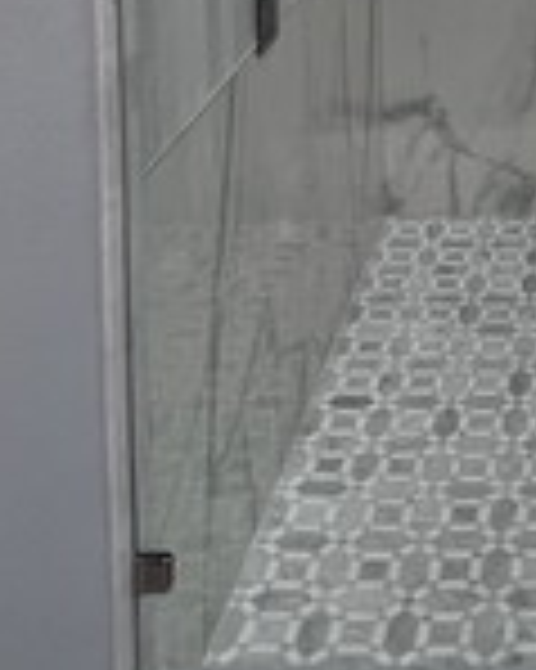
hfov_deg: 24.2
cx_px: 581
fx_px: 1171
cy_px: -308
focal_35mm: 59
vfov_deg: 25.2
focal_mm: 1.57
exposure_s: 1/60
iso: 125
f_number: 1.8
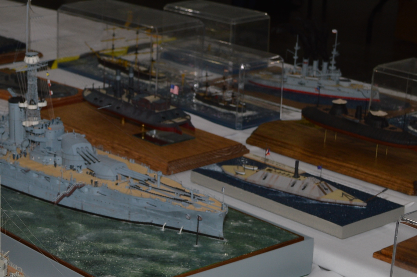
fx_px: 1146
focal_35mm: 99
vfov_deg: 13.7
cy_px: 238
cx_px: 7
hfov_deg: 20.0
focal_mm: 30
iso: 160
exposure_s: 1/60
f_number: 8
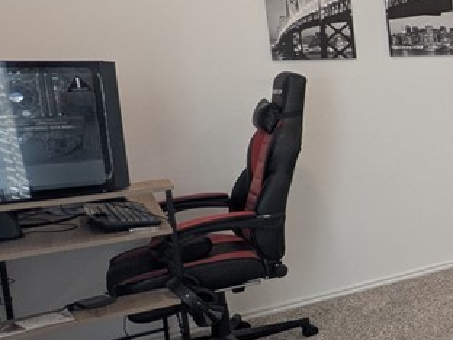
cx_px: 672
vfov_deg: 31.5
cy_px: 144
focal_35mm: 46
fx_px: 602
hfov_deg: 28.1
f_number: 2.2
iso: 65
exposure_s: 1/40
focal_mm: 1.83
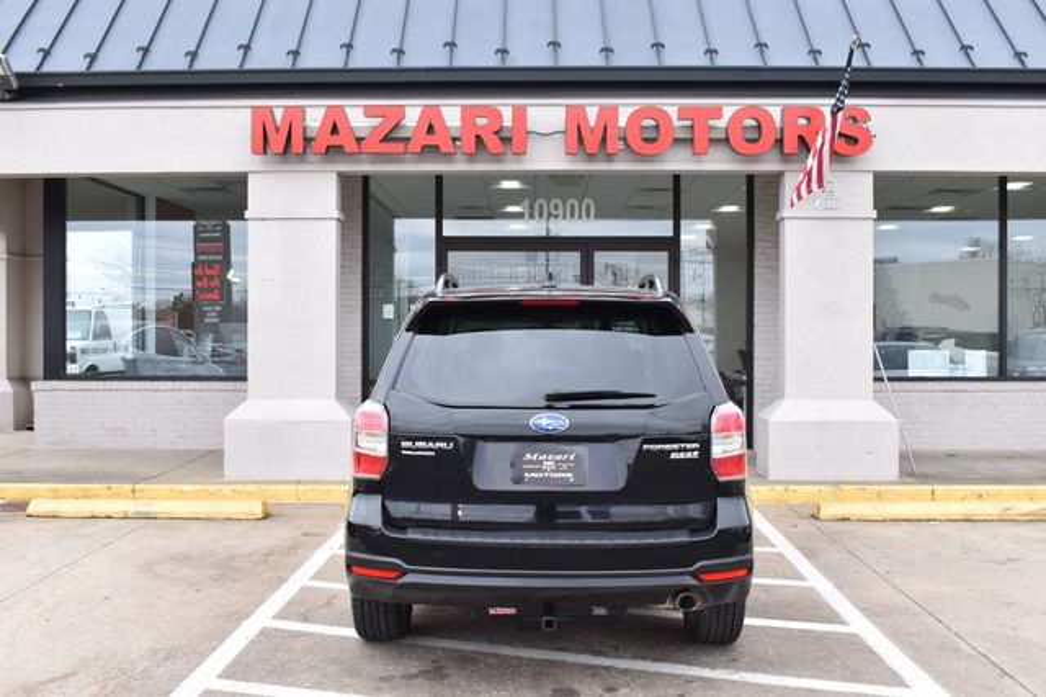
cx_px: 523
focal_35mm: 38
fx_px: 1089
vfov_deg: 35.5
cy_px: 348
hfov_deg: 51.3
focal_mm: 25
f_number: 8
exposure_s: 1/125
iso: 400
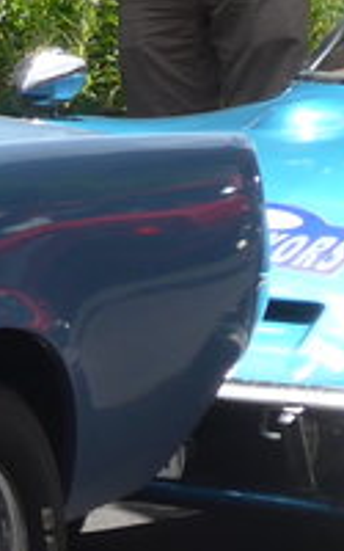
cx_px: -1260
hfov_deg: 2.5
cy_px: 223
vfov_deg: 4.1
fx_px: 7635
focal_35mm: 509
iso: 80
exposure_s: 1/400
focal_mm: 16
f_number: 4.4
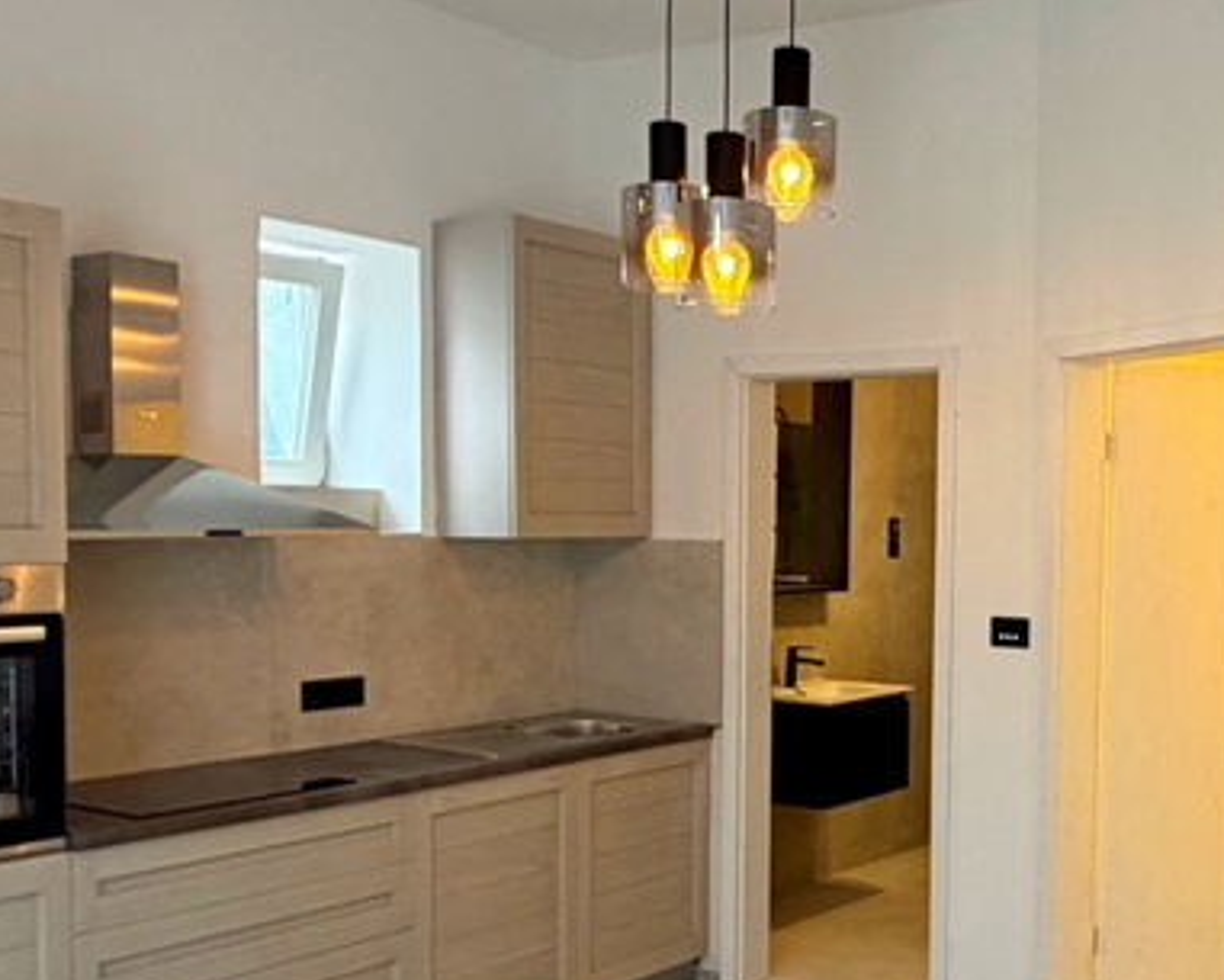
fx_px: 1558
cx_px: 935
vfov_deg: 34.7
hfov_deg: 41.5
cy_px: 620
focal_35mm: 43
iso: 320
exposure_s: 1/97
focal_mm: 2.22
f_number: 2.2
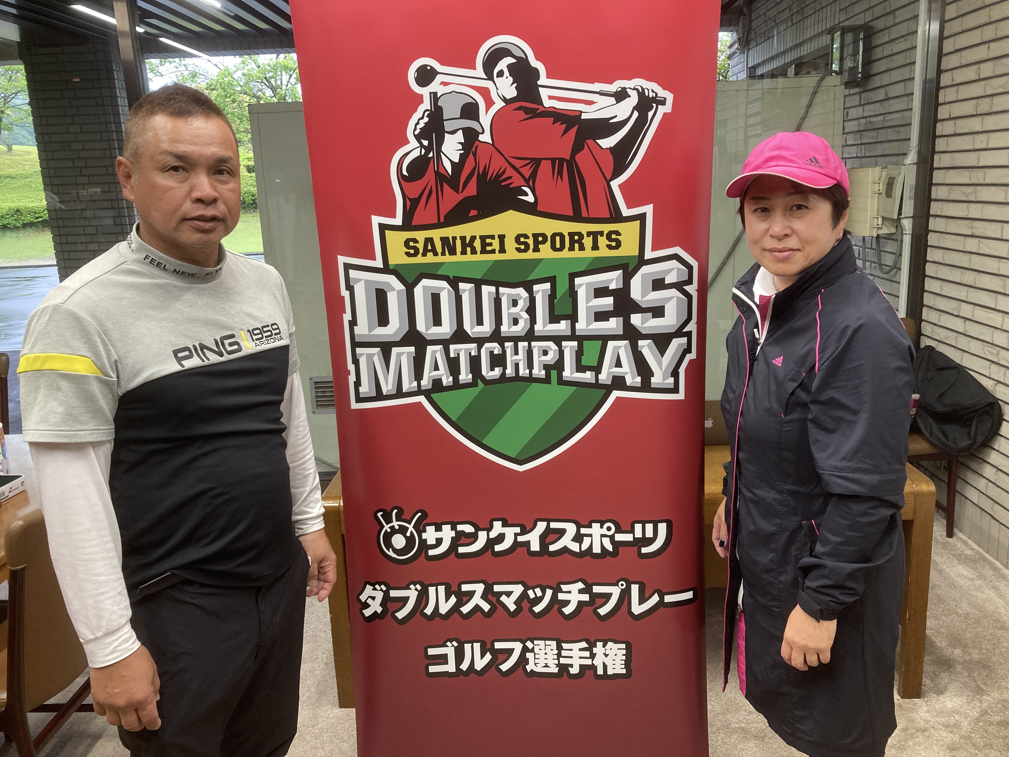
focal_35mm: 28
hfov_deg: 63.4
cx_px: 504
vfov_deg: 49.7
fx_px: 816
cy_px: 378
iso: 80
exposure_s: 1/70
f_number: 1.8
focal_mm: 3.99
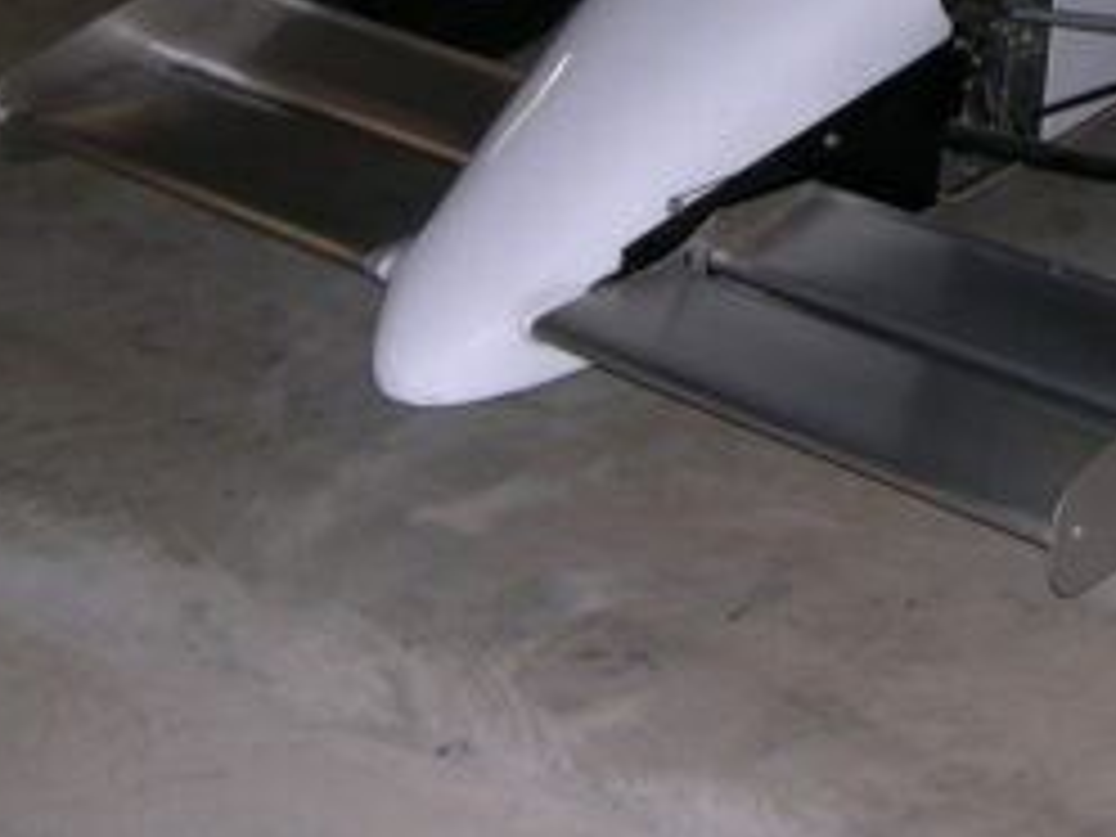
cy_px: -45
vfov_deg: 15.7
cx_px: 1134
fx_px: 2966
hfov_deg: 20.6
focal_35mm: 92
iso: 102
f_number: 2.8
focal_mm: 8
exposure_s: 1/60
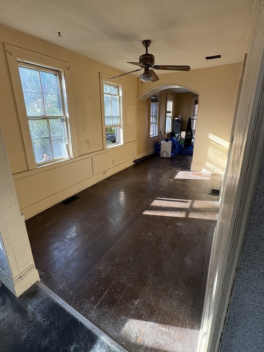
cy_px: 169
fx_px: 173
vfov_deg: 91.0
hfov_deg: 74.6
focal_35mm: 17
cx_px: 123
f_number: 2.2
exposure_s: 1/99
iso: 80
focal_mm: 2.22
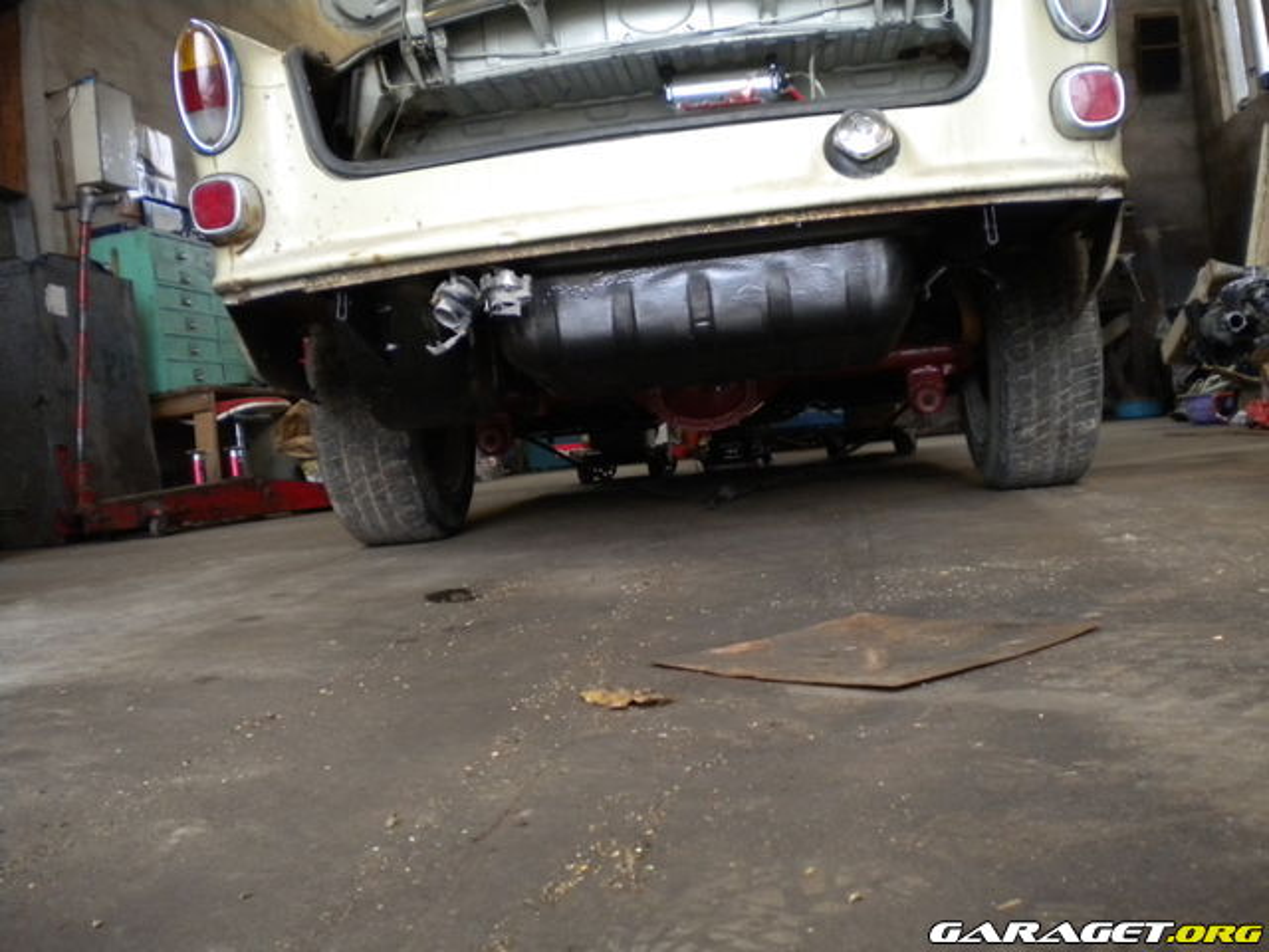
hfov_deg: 52.6
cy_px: 476
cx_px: 634
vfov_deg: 40.7
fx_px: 1283
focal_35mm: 35
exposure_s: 1/77.1
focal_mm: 6.3
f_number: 3.1
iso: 400
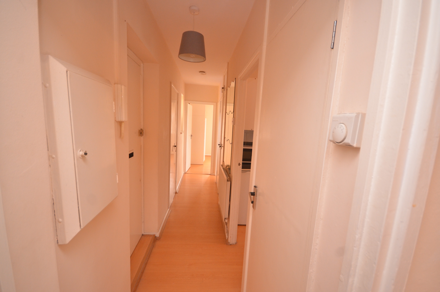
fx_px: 183
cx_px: 220
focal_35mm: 15
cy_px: 146
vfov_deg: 77.1
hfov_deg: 100.5
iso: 800
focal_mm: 10
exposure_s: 1/60
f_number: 4
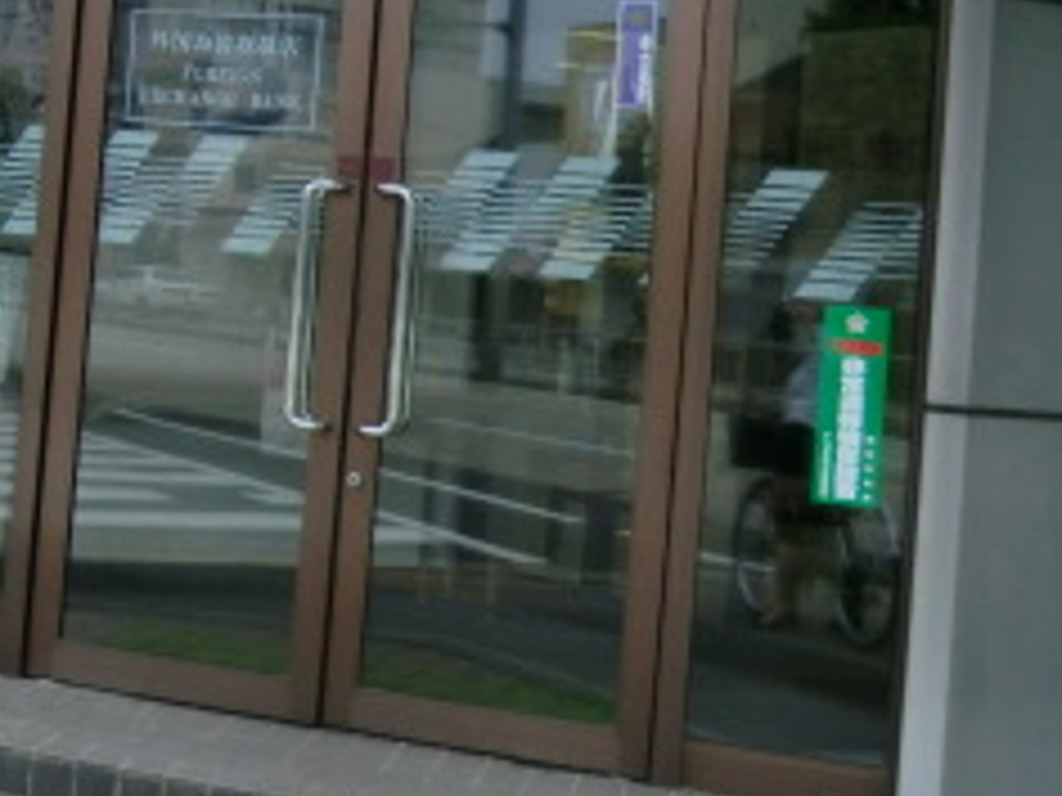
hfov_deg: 26.6
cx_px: -198
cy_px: 171
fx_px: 1994
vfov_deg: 22.3
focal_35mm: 65
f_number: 3.2
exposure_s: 1/500
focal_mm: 4.3
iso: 80
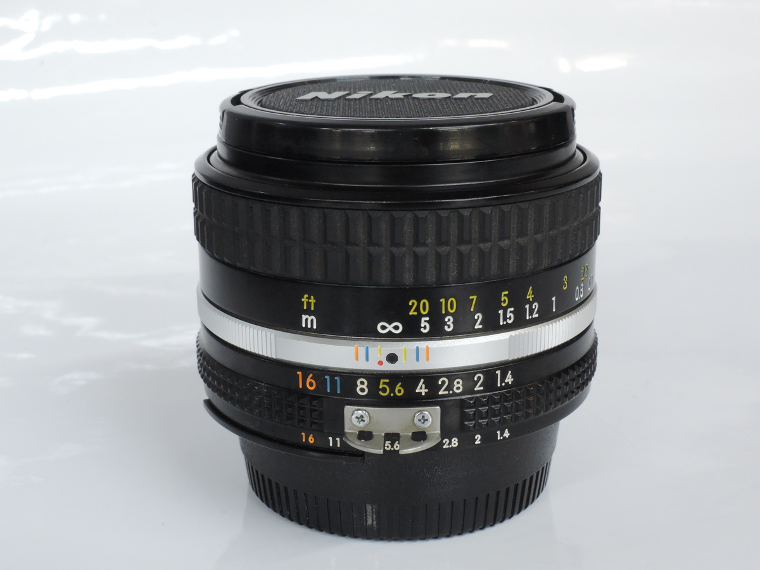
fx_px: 1317
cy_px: 285
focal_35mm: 60
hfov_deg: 32.2
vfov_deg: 24.4
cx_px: 380
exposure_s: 1/15
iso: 560
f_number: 7.3
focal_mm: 12.8
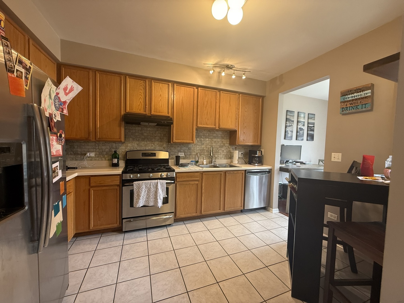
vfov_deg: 85.7
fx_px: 163
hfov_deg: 102.1
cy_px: 152
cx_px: 202
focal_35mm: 14
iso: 200
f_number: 2.2
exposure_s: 1/60
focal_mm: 2.22
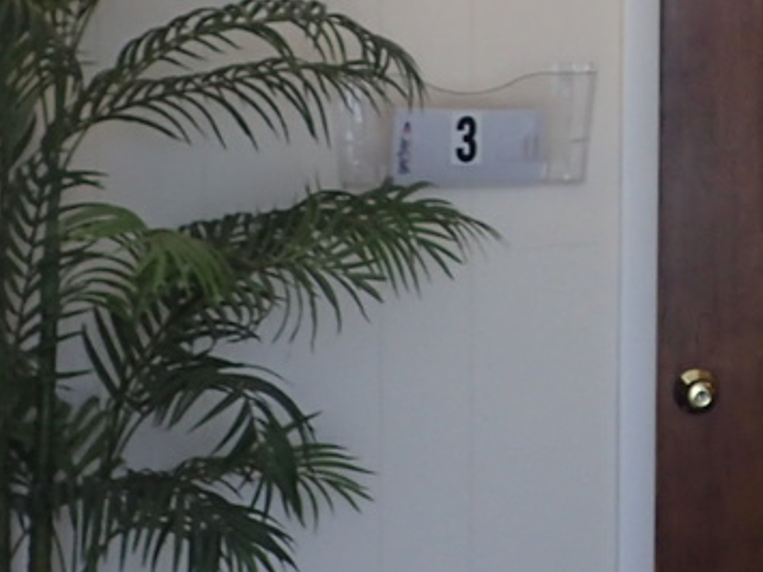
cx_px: 651
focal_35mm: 142
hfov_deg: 13.8
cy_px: 60
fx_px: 3129
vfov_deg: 10.4
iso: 125
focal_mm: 6.42
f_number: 2.6
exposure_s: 1/60
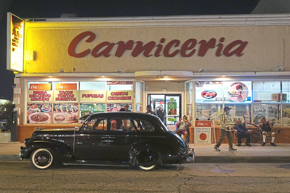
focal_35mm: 40
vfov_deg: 33.4
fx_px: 322
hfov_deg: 48.5
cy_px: 96
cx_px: 145
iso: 5000
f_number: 3.2
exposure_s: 1/100
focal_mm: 40
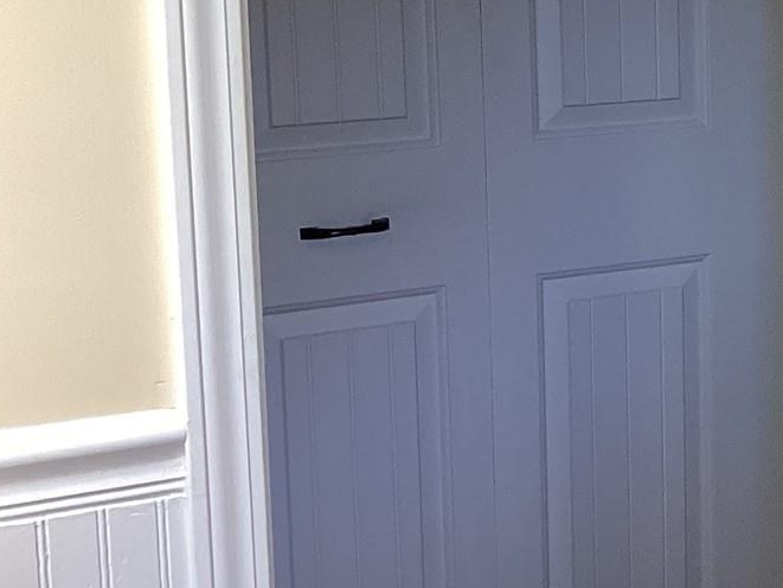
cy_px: 173
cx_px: 1145
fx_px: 2172
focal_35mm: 96
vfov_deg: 15.4
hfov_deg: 18.3
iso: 125
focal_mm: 3.3
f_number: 2.4
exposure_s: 1/60
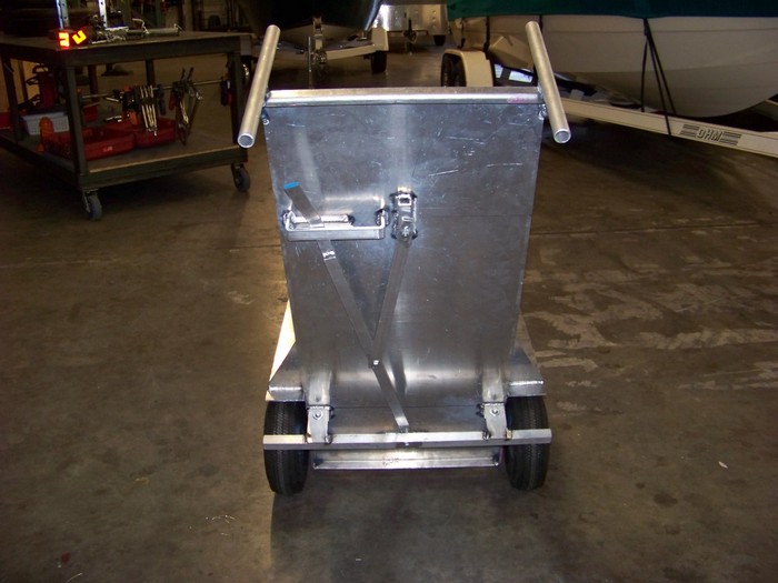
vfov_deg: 39.7
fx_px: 809
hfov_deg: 51.4
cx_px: 389
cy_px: 292
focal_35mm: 36
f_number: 2.8
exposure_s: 1/30
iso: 200
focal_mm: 5.85
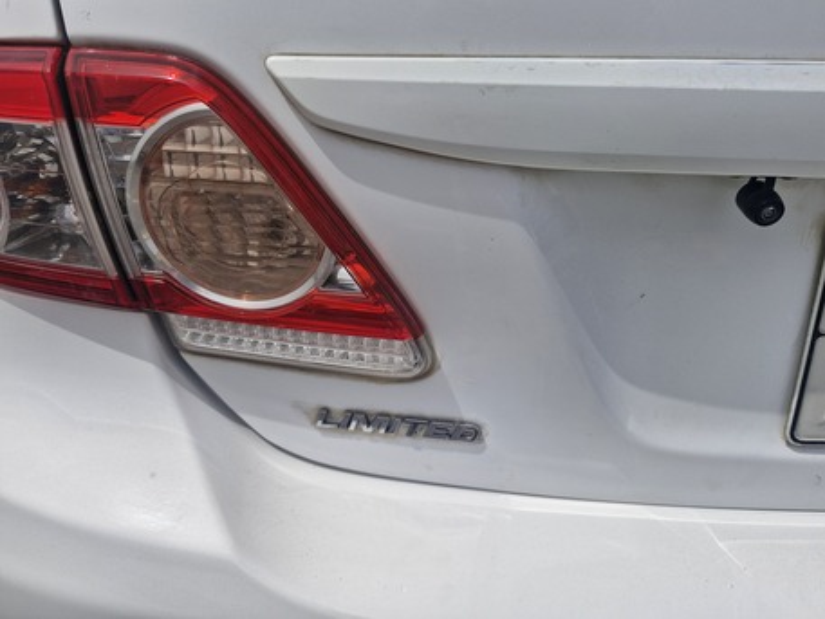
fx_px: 548
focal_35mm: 23
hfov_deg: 73.9
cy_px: 310
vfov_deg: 58.9
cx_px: 412
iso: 50
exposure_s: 1/4768
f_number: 1.8
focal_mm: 5.54
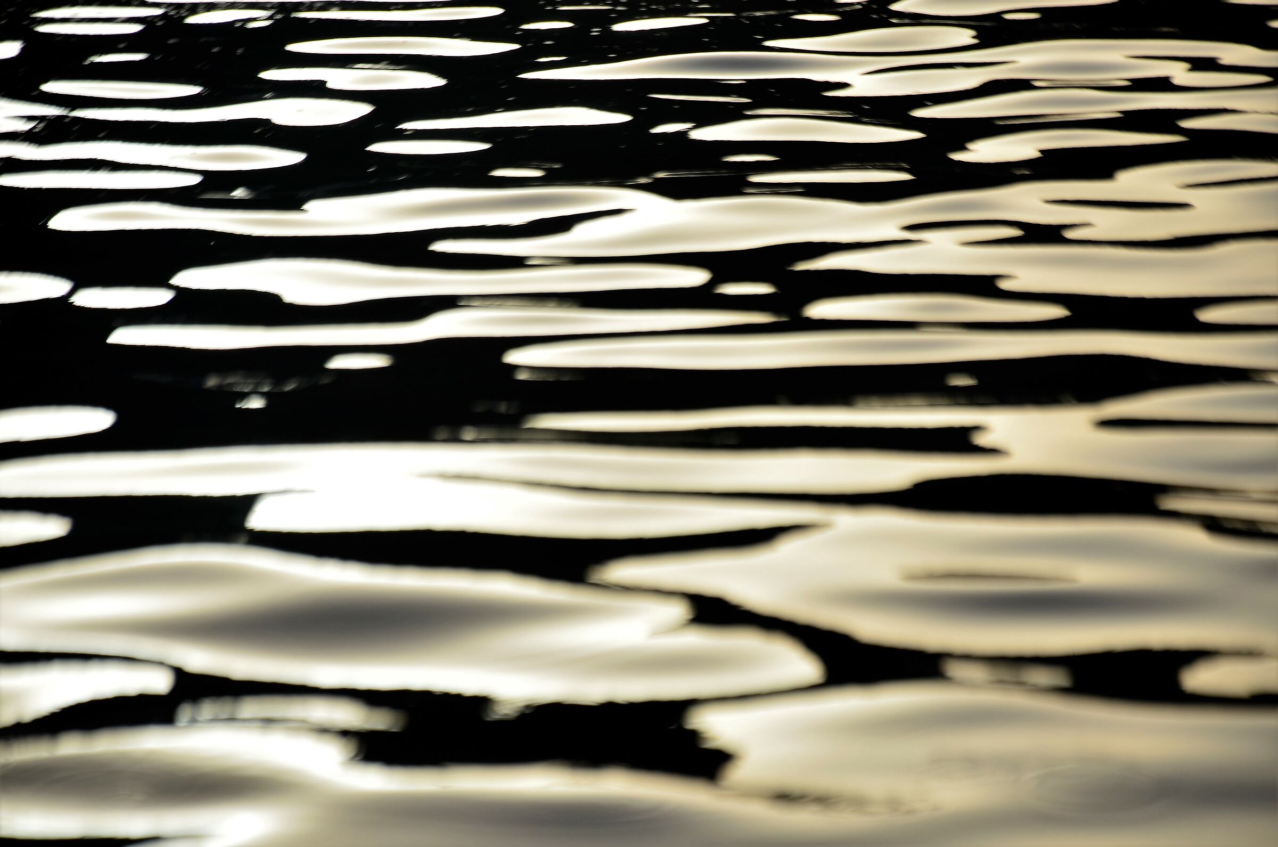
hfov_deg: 13.1
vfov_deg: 8.7
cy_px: 424
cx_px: 639
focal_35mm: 158
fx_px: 5580
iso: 200
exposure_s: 1/1250
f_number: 6.3
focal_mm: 105
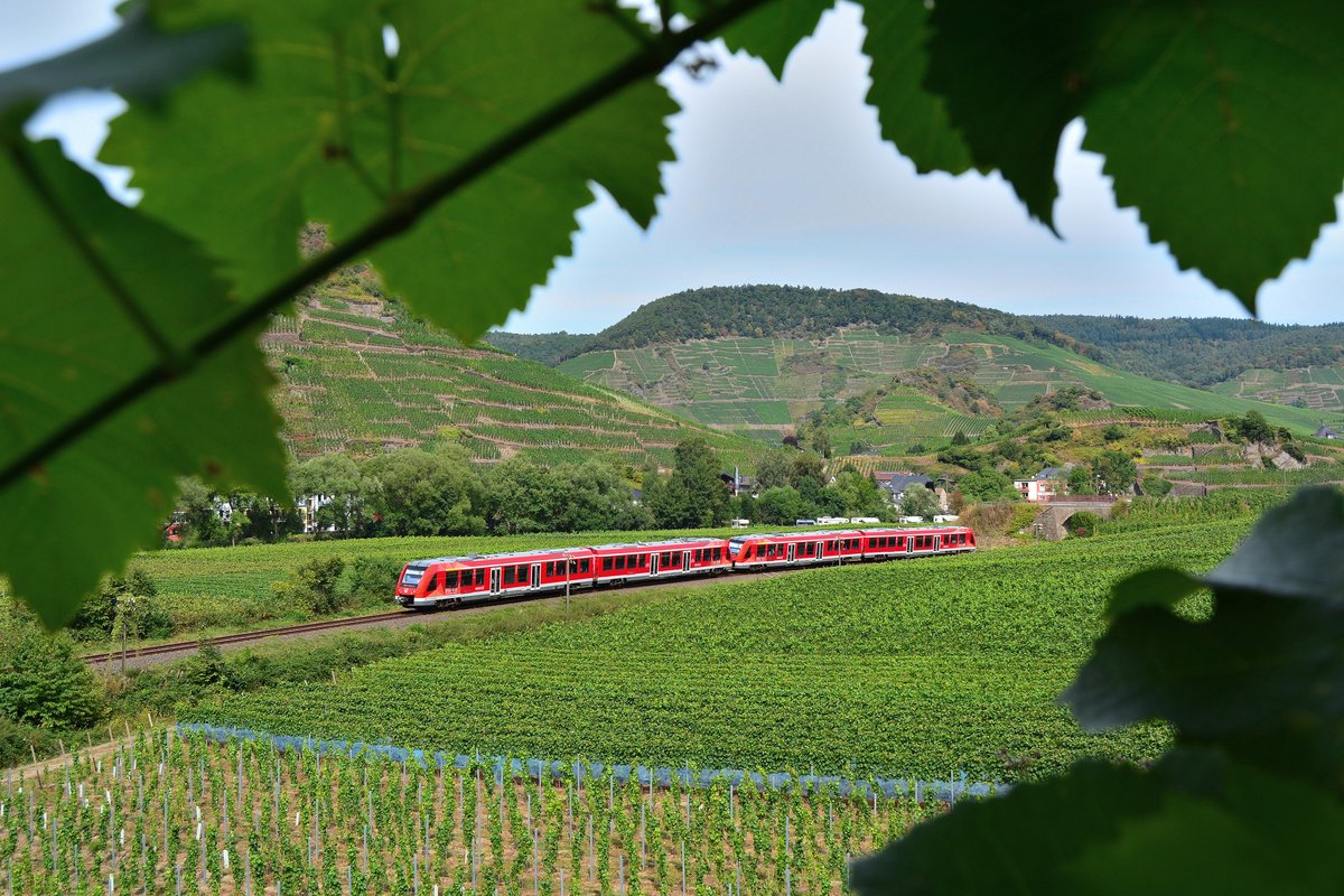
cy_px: 448
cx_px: 672
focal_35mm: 39
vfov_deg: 34.2
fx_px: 1456
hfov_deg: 49.6
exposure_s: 1/640
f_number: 7.1
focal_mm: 26
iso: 250
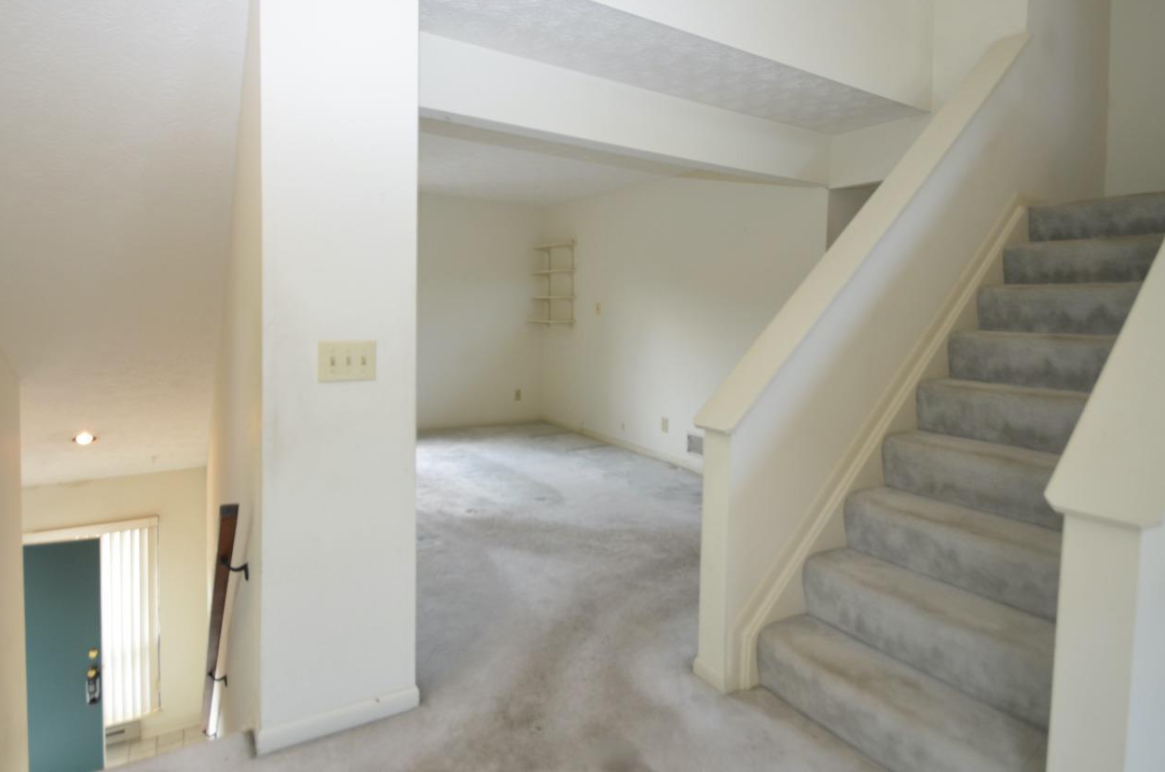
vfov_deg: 66.5
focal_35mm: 18
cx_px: 525
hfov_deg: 89.8
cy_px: 310
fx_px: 581
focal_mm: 10
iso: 280
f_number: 4
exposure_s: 1/60
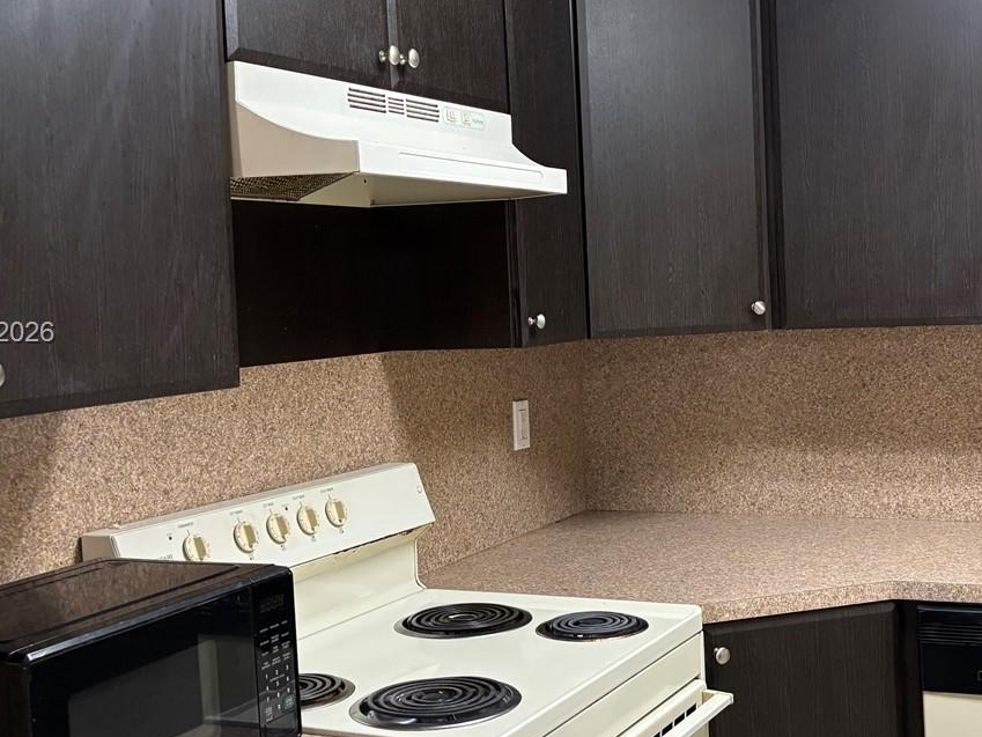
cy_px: 334
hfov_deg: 38.6
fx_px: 1390
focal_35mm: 49
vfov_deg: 29.7
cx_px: 620
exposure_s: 1/60
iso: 320
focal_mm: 5.96
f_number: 1.6
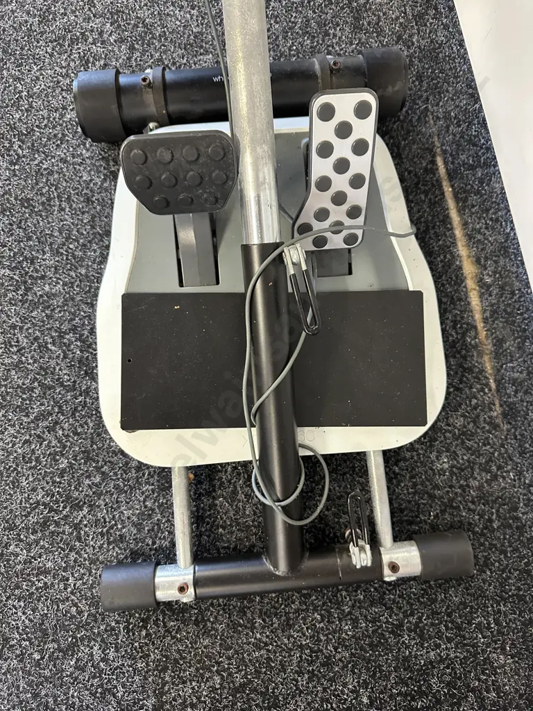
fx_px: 493
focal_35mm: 24
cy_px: 356
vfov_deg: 71.6
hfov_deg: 56.8
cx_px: 266
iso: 500
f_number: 1.78
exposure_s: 1/50
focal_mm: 6.86
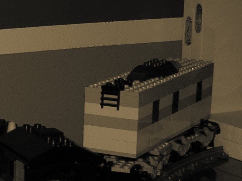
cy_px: 213
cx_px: -159
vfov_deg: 11.4
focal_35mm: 128
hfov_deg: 14.1
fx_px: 895
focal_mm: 7.8
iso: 64
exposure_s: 1/60.1
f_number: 2.8
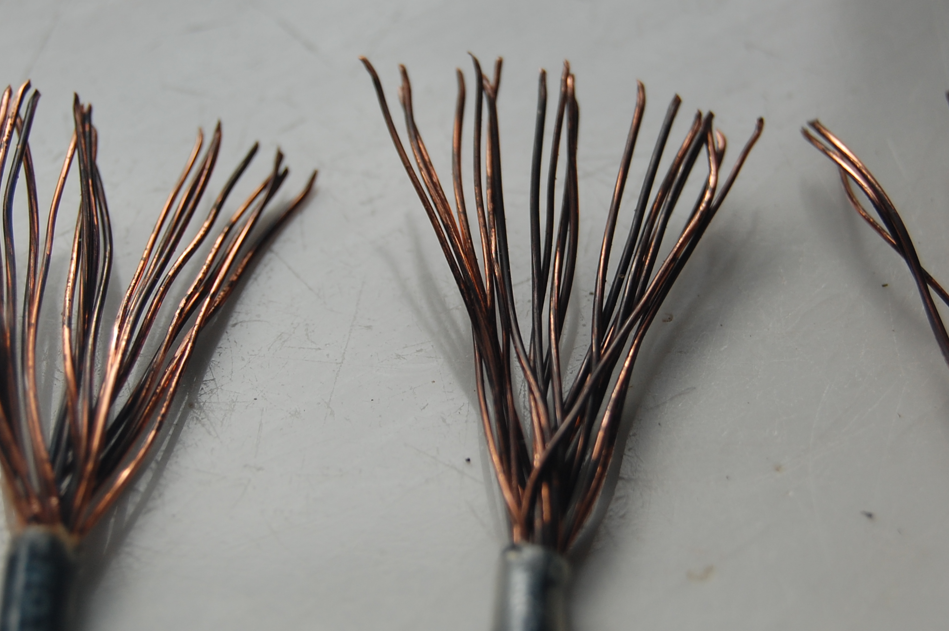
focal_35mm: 122
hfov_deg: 16.8
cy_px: 265
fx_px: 3206
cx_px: 579
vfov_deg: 11.2
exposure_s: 1/200
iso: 200
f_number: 7.1
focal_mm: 55
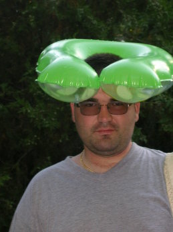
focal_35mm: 115
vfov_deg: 17.1
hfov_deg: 12.9
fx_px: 767
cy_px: 116
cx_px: 86
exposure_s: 1/60.1
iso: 86
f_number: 4.9
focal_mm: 17.4
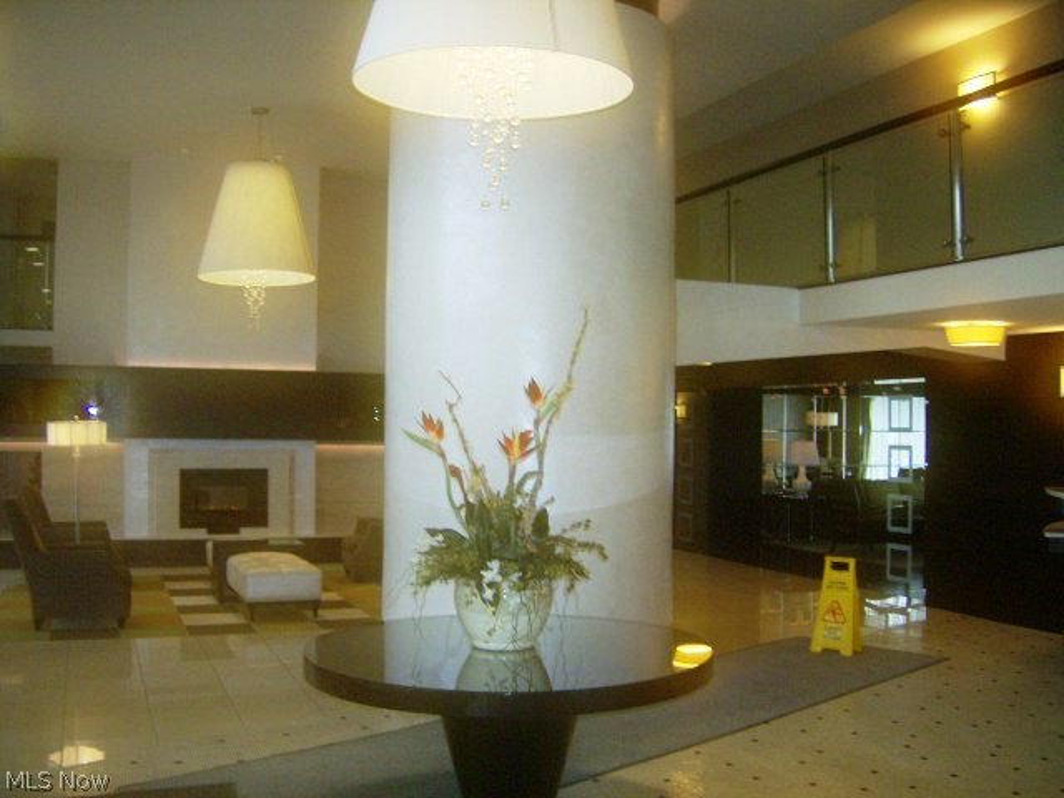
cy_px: 399
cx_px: 532
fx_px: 1107
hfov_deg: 51.4
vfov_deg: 39.7
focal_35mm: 36
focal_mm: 6
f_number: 2.8
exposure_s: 1/60
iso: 200
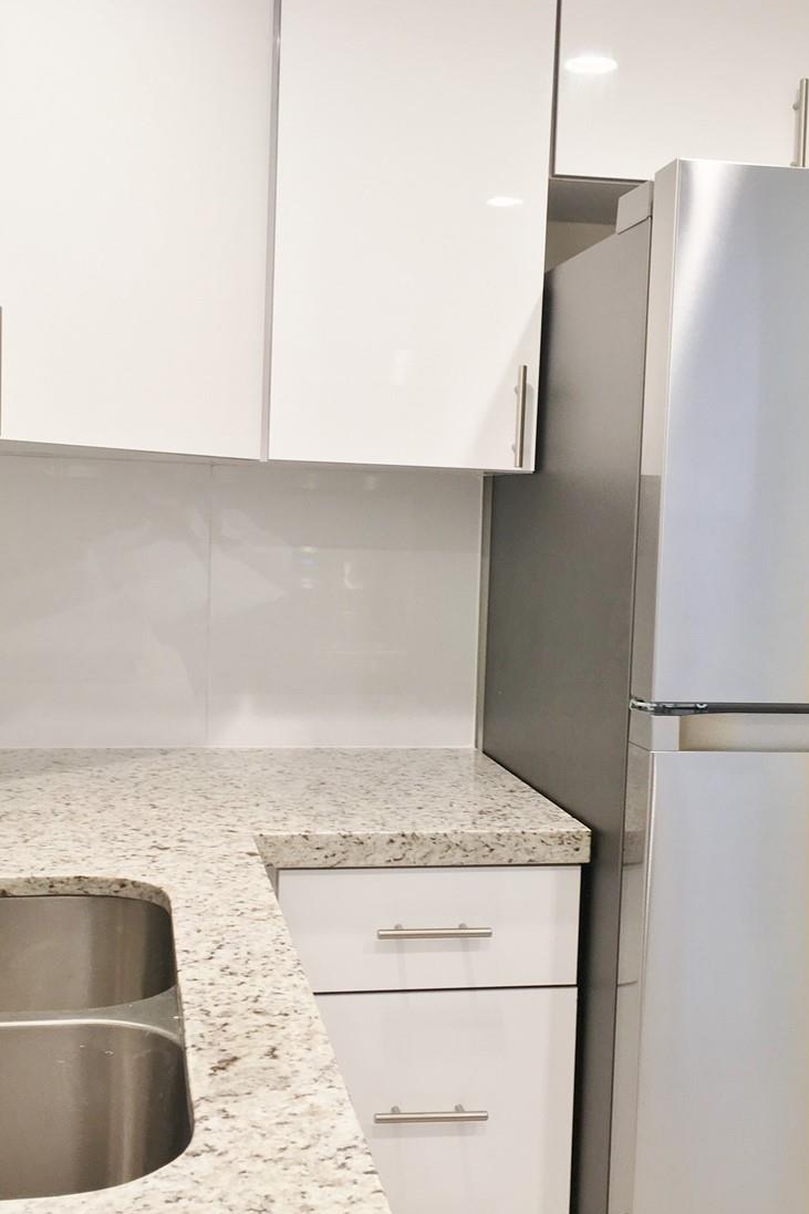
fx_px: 1484
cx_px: 425
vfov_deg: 44.5
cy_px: 642
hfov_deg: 30.5
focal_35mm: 44
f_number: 2.2
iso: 40
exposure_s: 1/30
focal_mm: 4.15
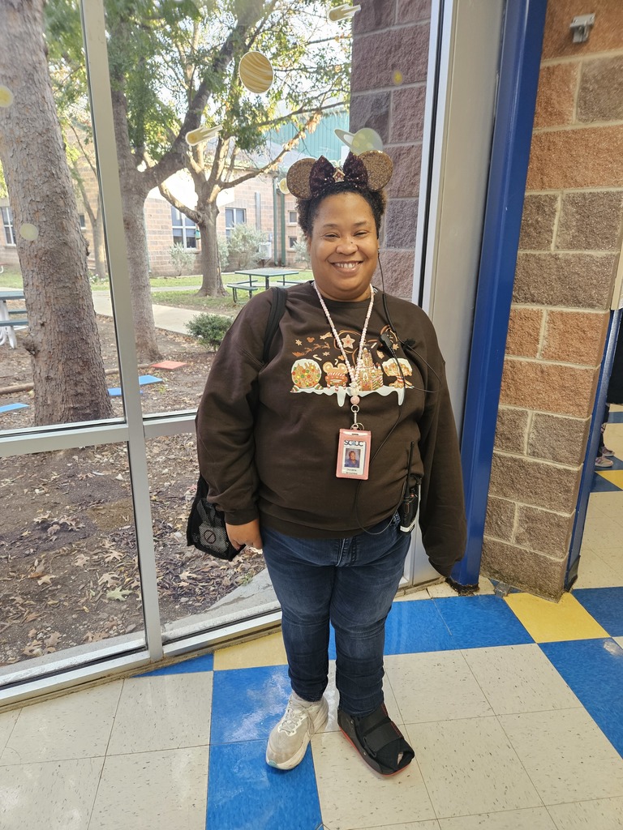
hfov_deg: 58.9
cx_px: 312
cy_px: 415
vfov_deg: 73.9
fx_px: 552
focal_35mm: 23
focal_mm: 5.4
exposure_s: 1/120
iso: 500
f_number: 1.8
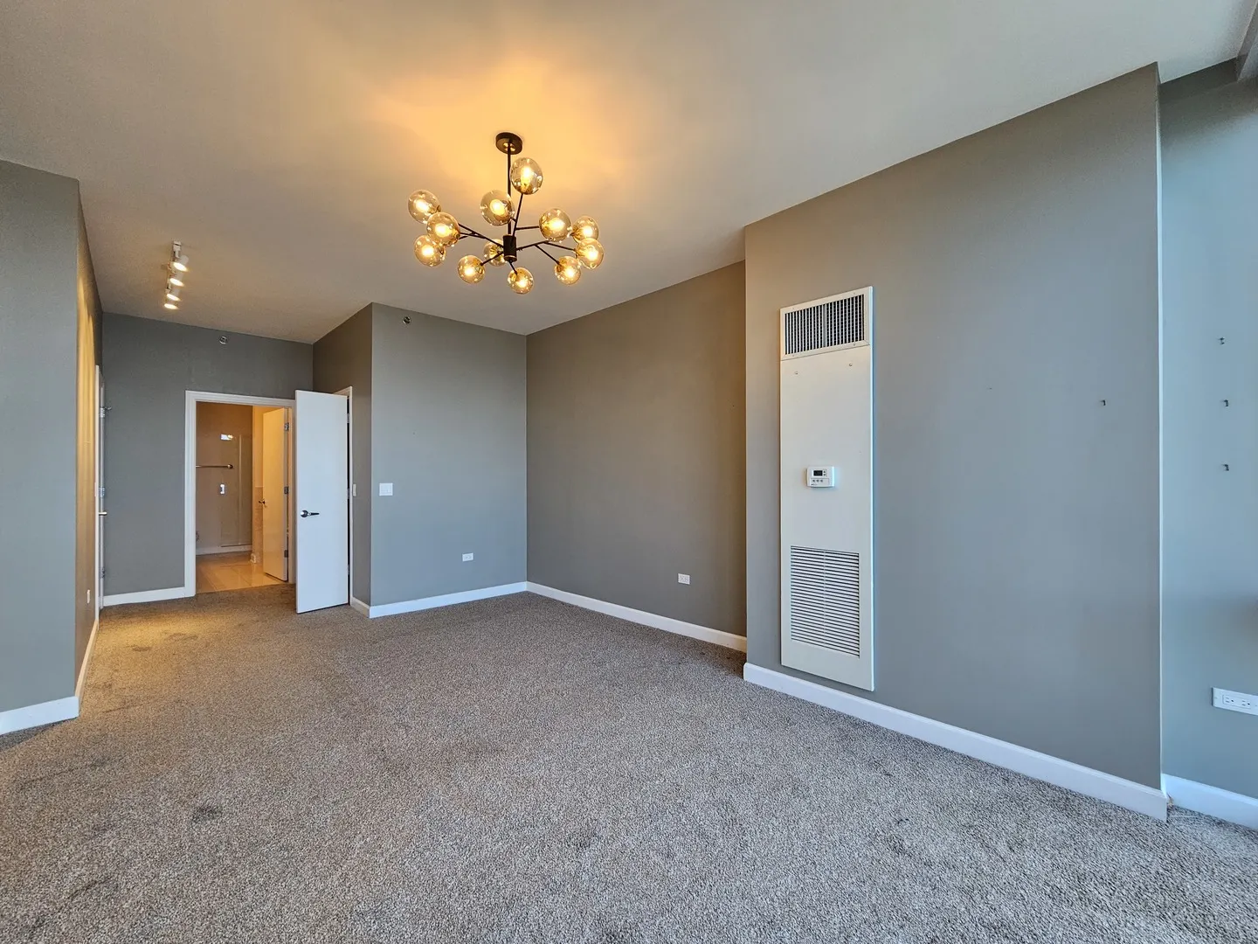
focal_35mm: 13
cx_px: 629
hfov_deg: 106.2
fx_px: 472
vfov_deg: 89.9
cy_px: 472
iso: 100
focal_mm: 2.2
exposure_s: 1/60
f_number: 2.2
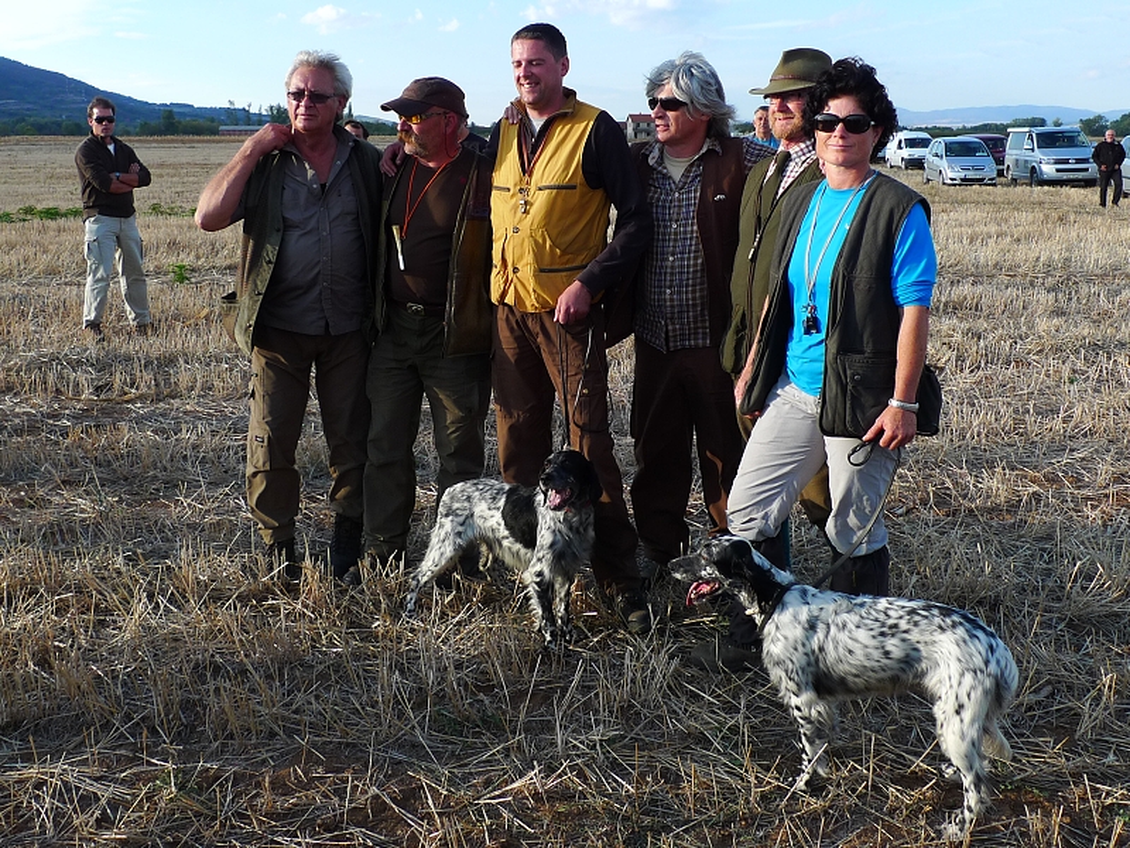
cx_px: 565
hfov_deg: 71.6
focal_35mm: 24
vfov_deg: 56.8
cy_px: 424
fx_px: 783
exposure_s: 1/400
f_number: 3.2
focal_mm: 5.1
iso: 80
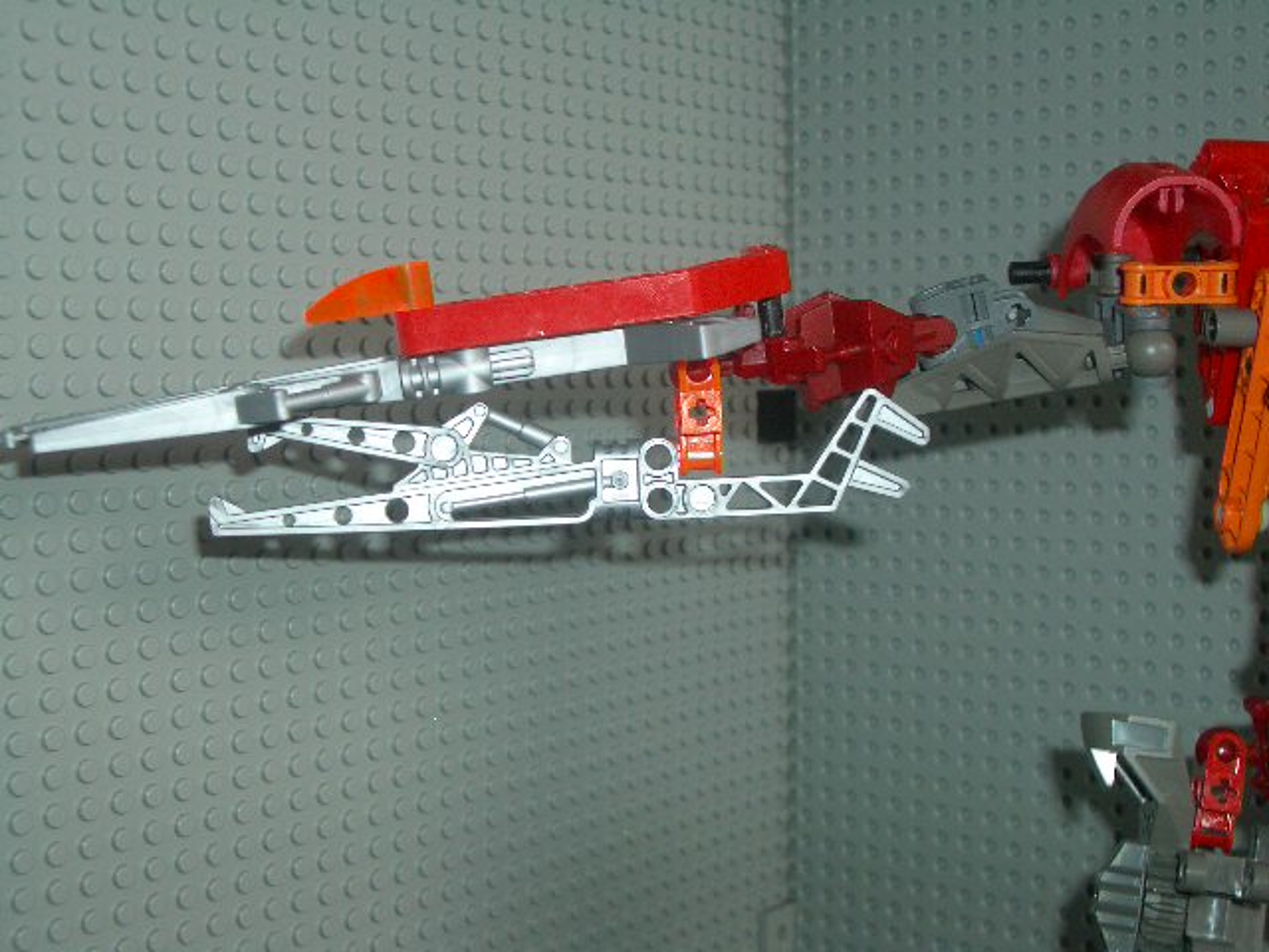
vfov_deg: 29.7
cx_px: 634
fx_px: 1796
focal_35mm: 49
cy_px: 476
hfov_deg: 38.9
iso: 100
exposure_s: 1/60
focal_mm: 8.2
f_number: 3.1
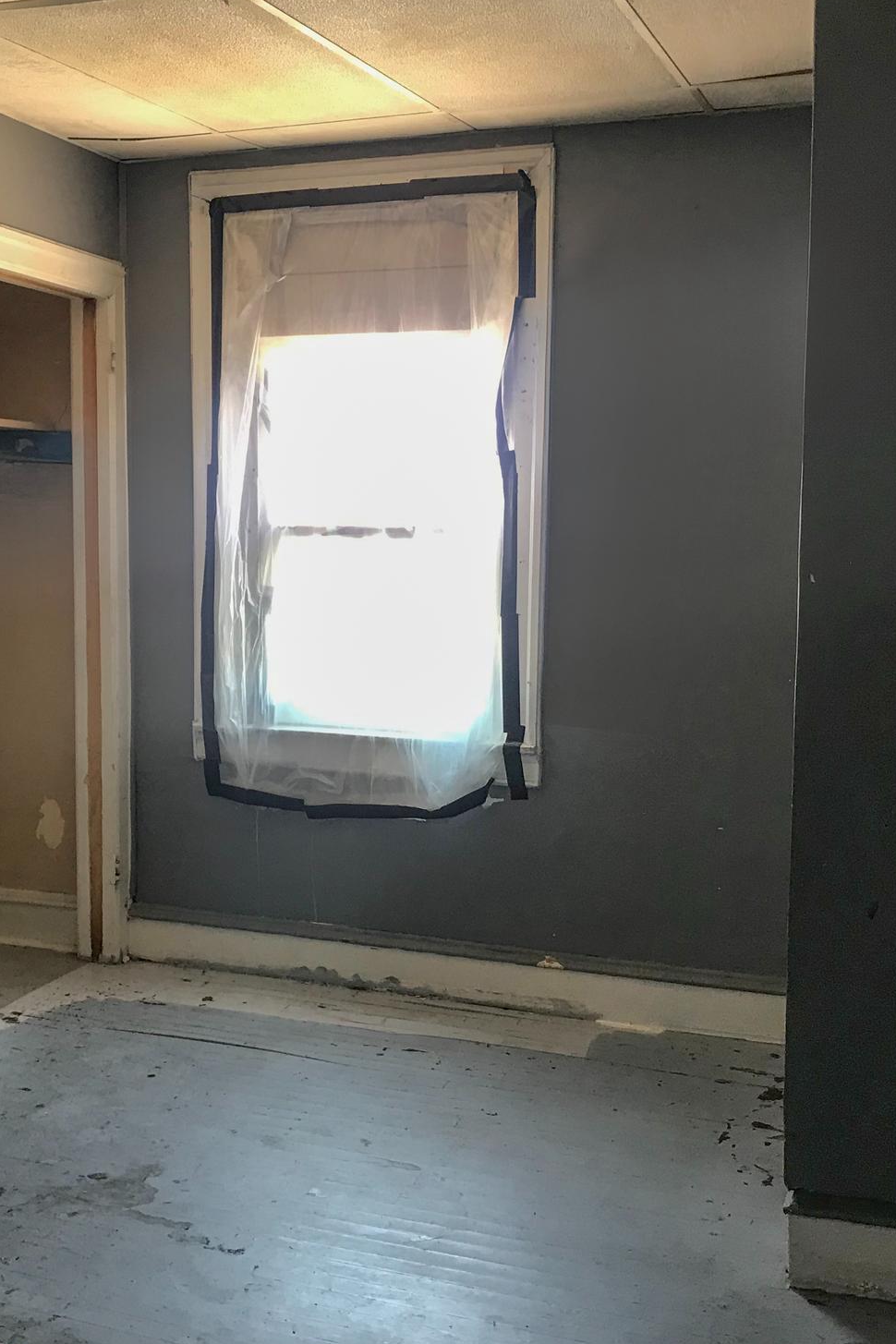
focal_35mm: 41
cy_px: 672
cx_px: 309
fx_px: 1531
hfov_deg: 32.4
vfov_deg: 47.4
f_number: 1.8
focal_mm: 3.99
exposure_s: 1/24
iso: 40
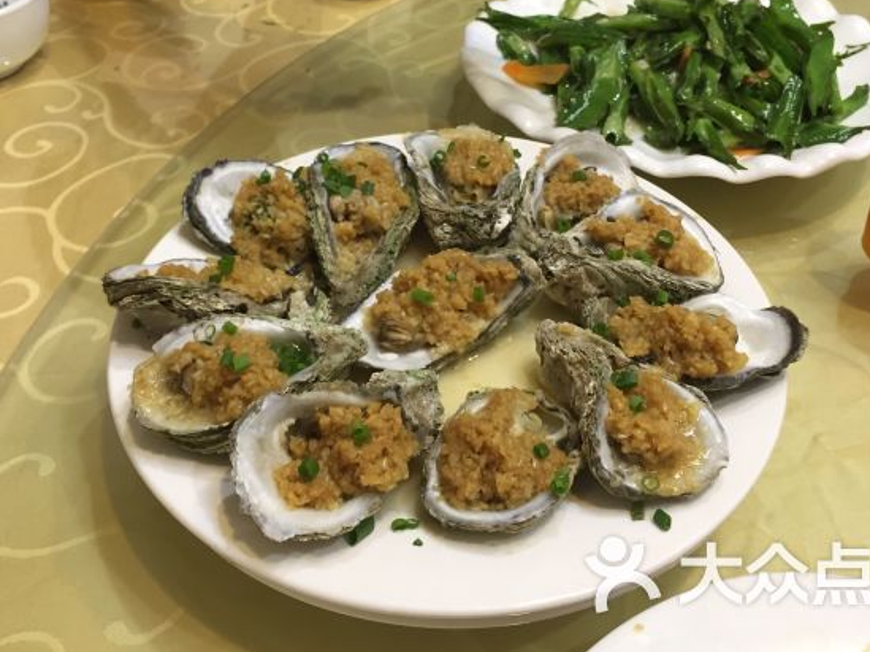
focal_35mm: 37
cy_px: 240
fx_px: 929
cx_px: 428
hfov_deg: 50.2
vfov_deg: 38.4
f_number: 2.2
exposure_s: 1/33
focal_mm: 4.15
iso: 100
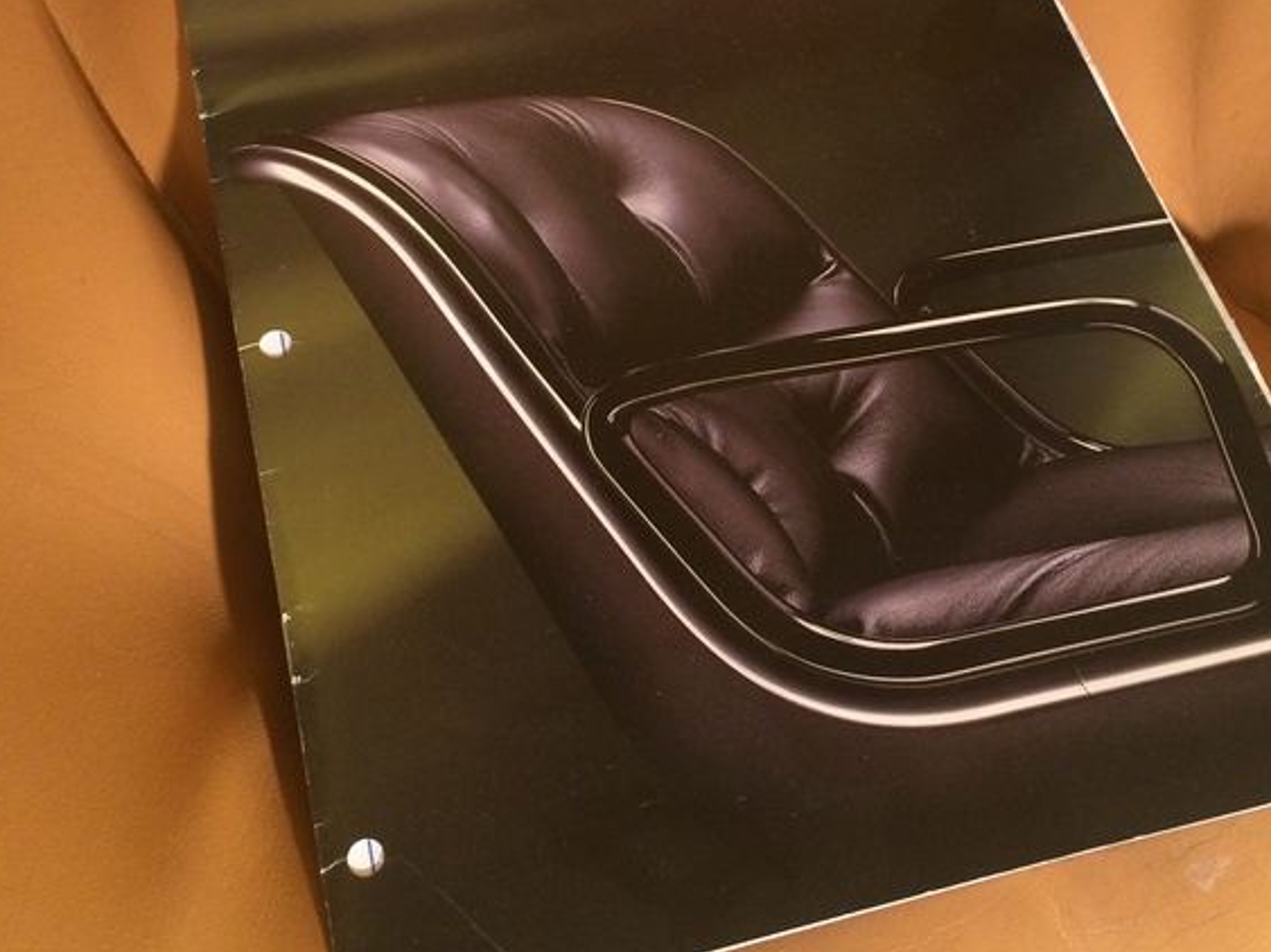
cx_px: 698
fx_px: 1762
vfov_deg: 30.0
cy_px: 308
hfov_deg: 39.6
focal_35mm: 48
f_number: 2.2
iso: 200
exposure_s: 1/30
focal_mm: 4.12
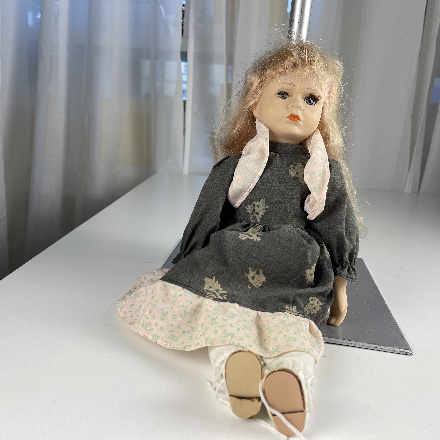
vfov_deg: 54.0
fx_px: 431
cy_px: 223
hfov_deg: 53.9
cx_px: 196
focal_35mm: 30
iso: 32
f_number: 1.6
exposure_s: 1/106
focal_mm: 5.1
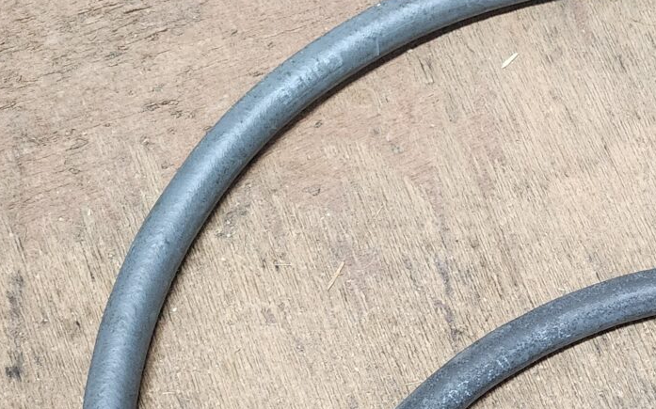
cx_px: 780
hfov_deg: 26.3
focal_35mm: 70
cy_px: 531
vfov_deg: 17.4
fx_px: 1251
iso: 800
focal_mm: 6.4
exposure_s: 1/120
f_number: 1.8
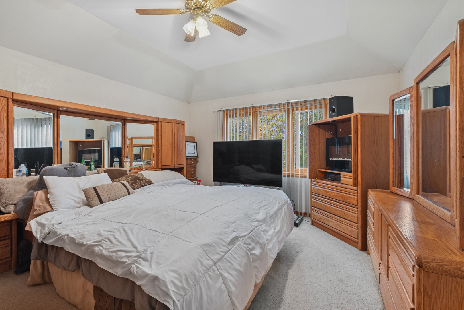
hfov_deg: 100.4
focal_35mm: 15
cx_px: 232
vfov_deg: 77.3
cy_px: 155
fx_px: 193
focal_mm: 10
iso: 250
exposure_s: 1/8
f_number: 8
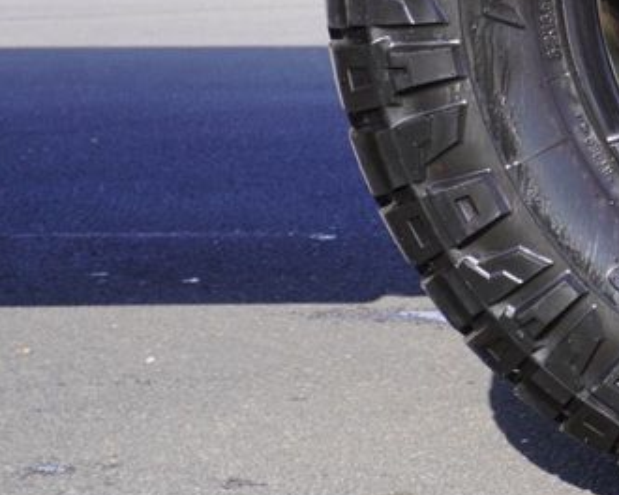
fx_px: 3123
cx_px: 928
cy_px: -66
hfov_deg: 10.9
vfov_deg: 9.0
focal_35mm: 170
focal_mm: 39
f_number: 9
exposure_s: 1/100
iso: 100
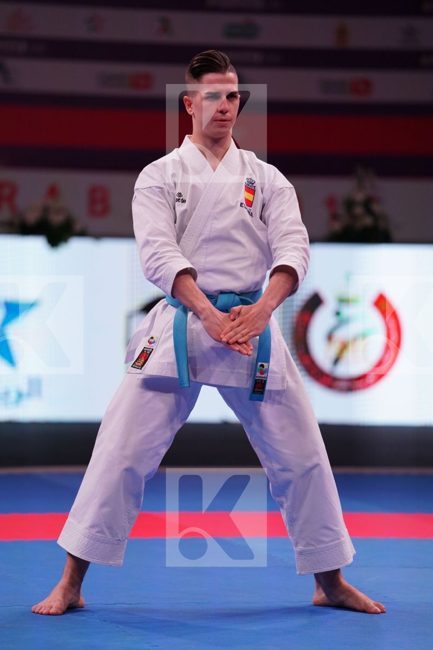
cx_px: 216
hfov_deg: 6.9
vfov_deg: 10.3
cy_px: 325
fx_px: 3608
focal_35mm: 200
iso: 1000
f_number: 2.8
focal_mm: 200
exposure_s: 1/500
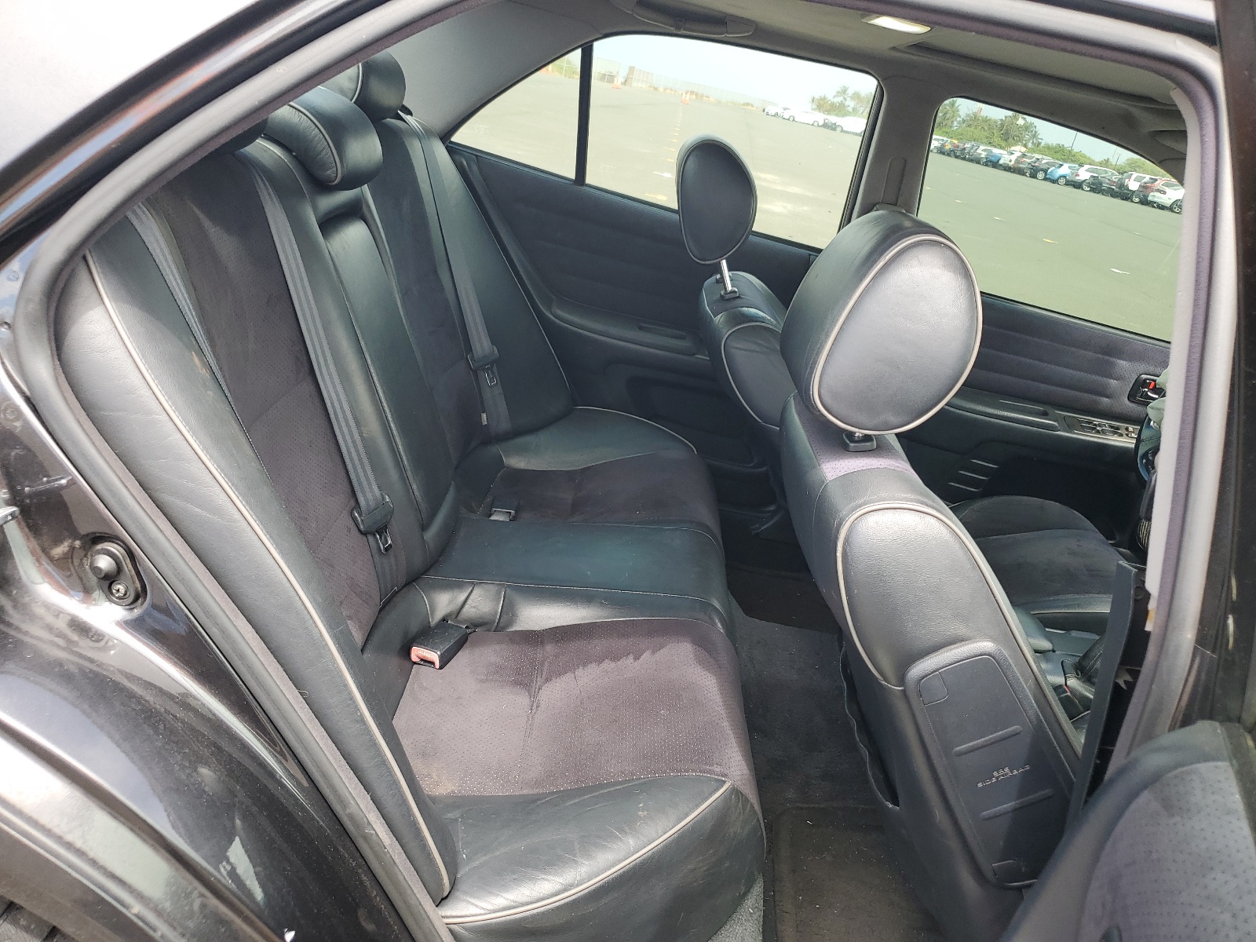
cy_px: 471
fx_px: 943
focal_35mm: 26
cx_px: 628
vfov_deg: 53.1
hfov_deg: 67.3
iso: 50
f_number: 1.5
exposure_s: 1/400
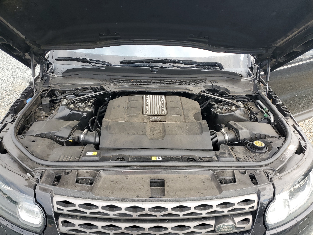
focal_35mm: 26
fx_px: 235
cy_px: 118
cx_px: 156
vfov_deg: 53.1
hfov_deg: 67.3
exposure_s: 1/256
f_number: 1.5
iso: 50
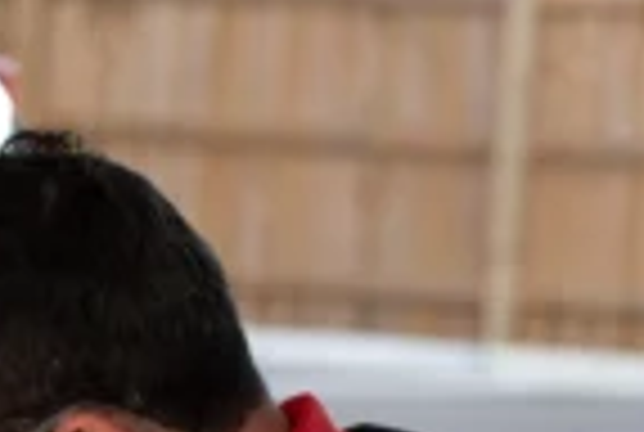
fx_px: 6651
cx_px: -14
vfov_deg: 3.7
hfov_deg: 5.5
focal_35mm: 371
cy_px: 1118
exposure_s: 1/200
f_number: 5
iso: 250
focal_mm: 70
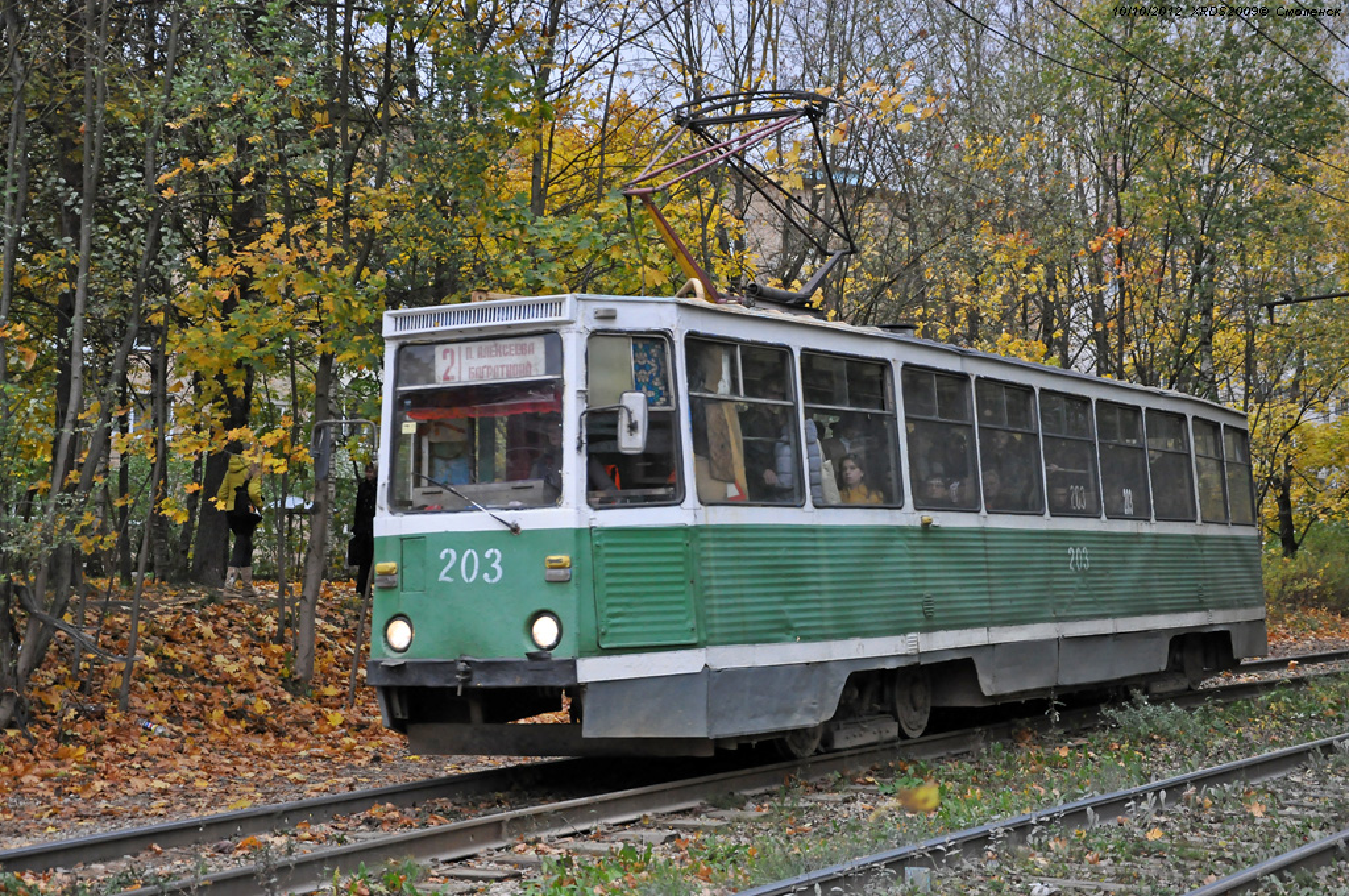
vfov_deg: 22.6
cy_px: 448
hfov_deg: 33.4
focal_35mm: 60
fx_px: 2245
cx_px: 674
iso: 1600
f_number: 4.5
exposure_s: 1/400
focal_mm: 40
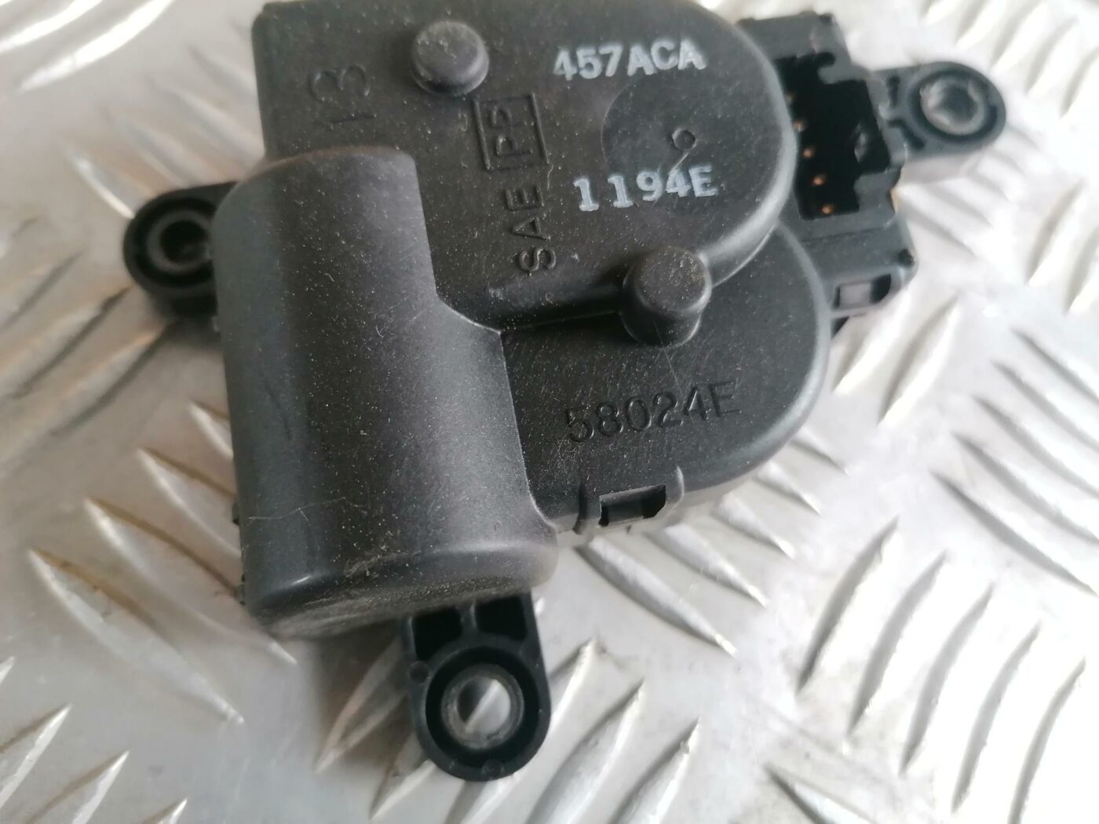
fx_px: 857
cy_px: 412
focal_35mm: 27
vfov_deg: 51.4
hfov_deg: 65.3
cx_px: 550
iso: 250
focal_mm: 4.75
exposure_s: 1/33.3
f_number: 1.8
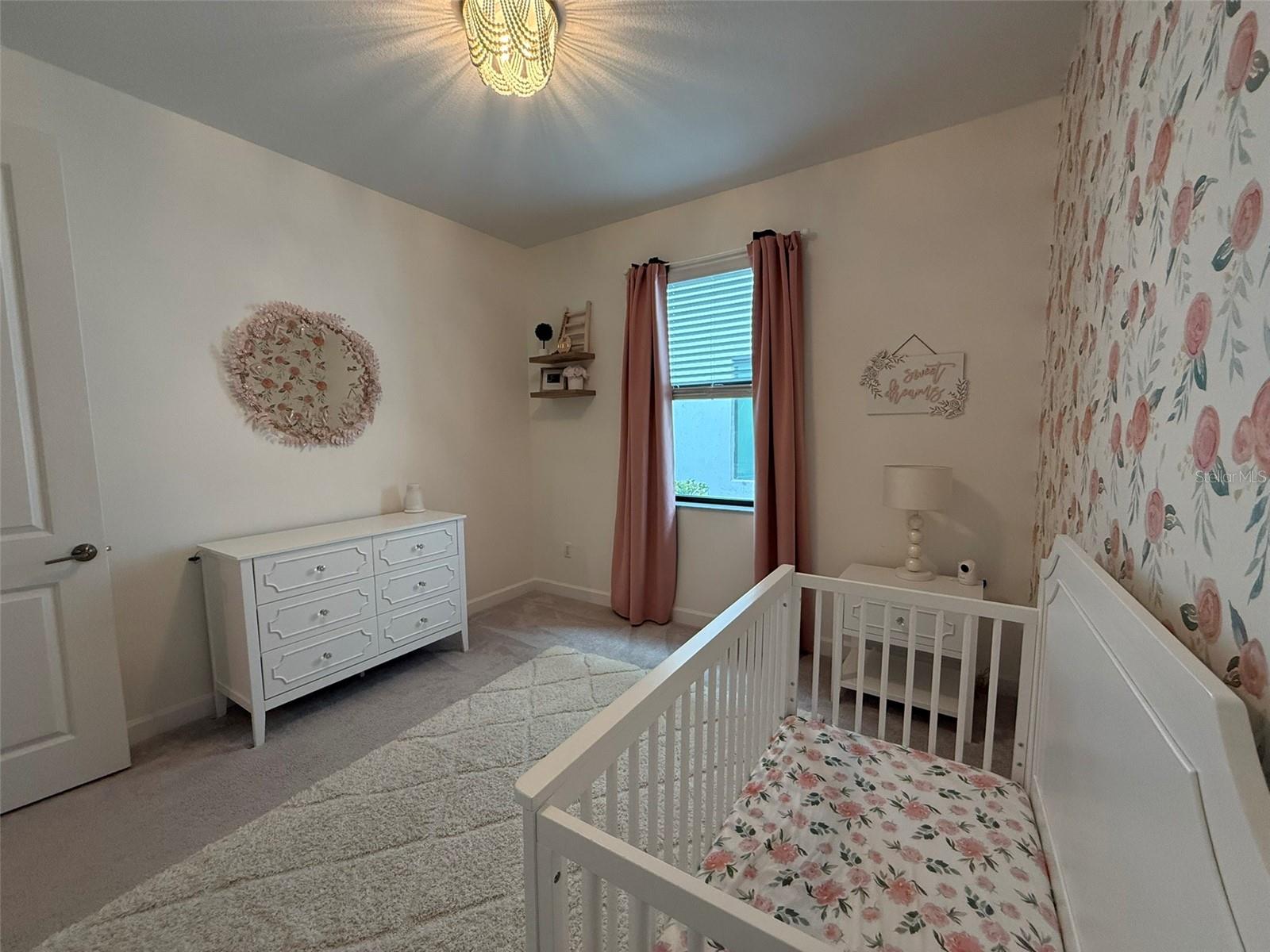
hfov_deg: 102.1
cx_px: 635
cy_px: 476
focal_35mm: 14
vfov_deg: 85.7
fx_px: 514
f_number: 2.2
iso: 400
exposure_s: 1/120
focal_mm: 2.22
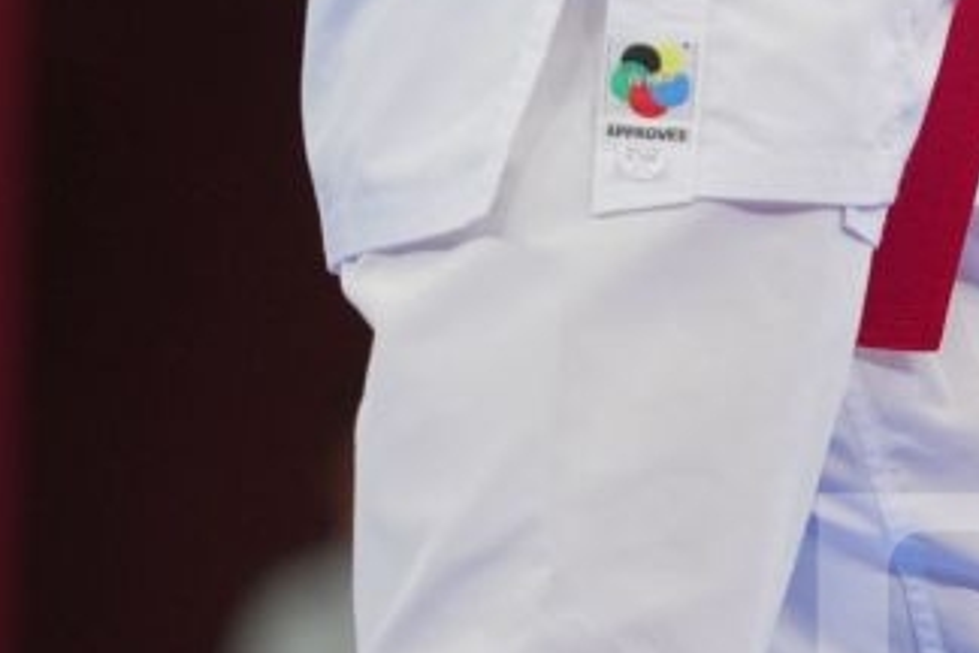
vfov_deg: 1.2
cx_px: 1100
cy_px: -305
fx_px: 30211
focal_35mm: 1111
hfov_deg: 1.9
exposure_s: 1/1000
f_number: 2.8
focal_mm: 200
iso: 640
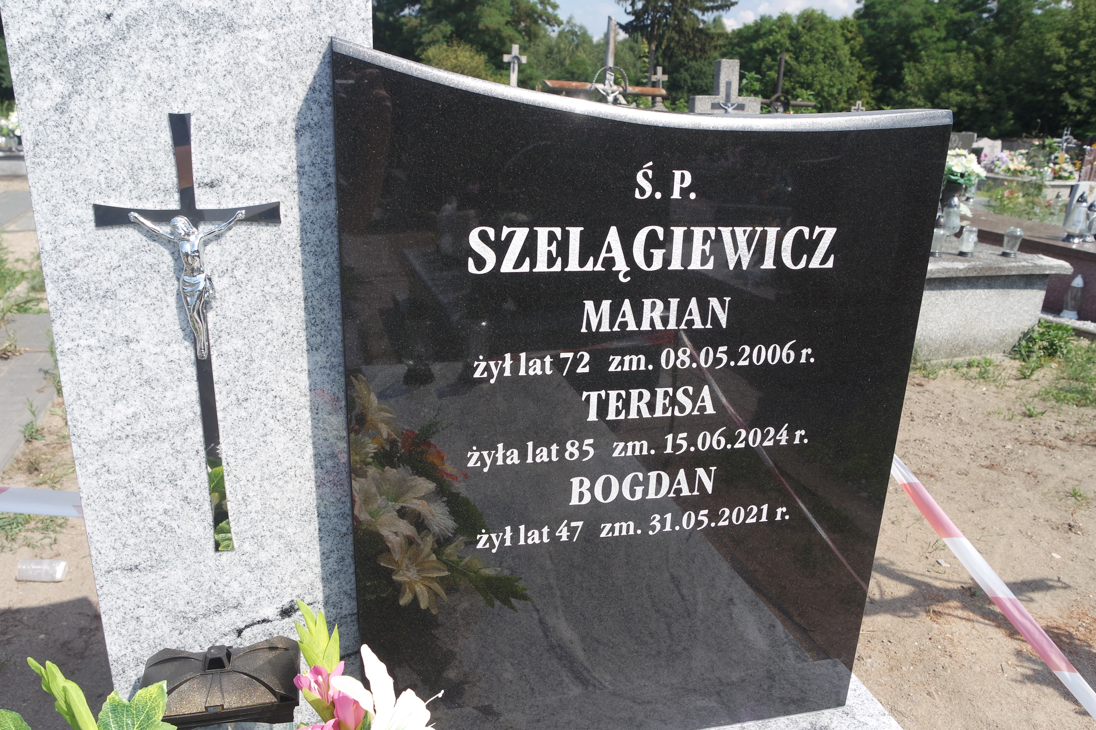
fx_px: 761
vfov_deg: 51.3
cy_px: 366
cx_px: 534
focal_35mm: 25
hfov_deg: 71.5
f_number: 5.6
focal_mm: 16
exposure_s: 1/250
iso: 100
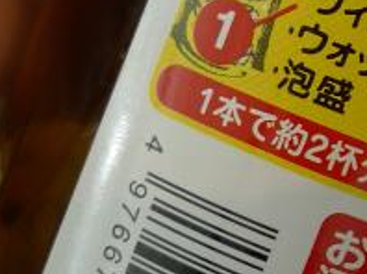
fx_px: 1027
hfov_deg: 19.9
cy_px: 89
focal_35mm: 97
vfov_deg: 15.2
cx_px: 323
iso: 80
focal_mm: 5.1
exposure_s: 1/100
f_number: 2.2
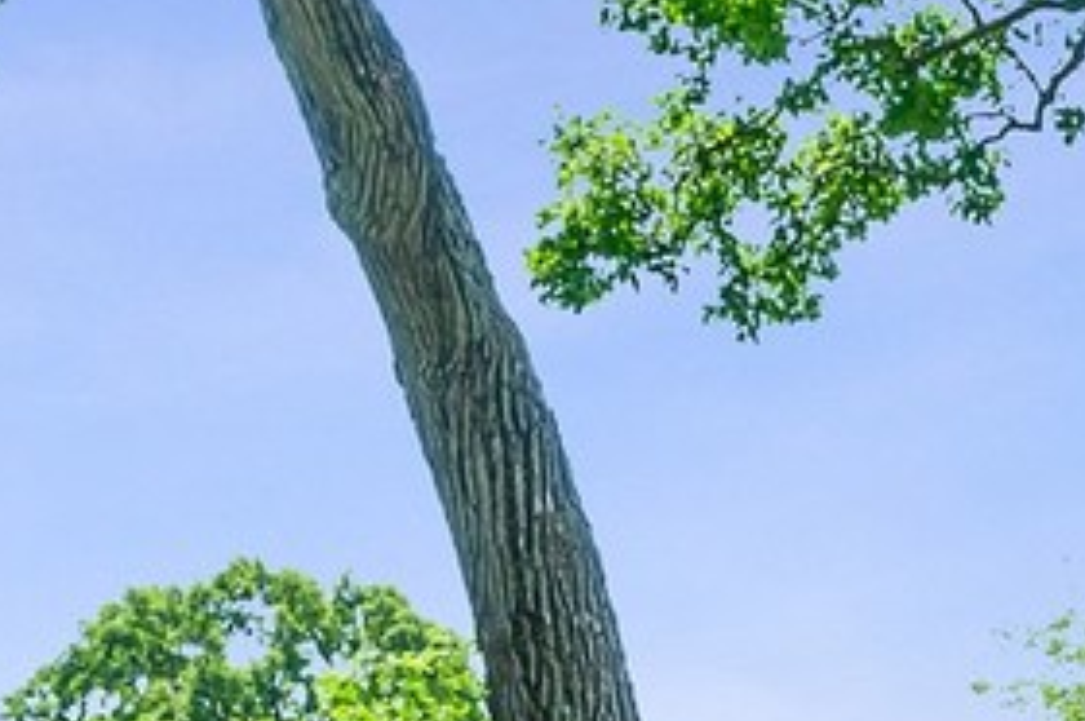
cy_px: 2066
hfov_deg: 12.9
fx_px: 4633
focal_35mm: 154
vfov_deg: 7.8
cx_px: 1383
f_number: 8
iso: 100
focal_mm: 26.5
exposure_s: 1/180
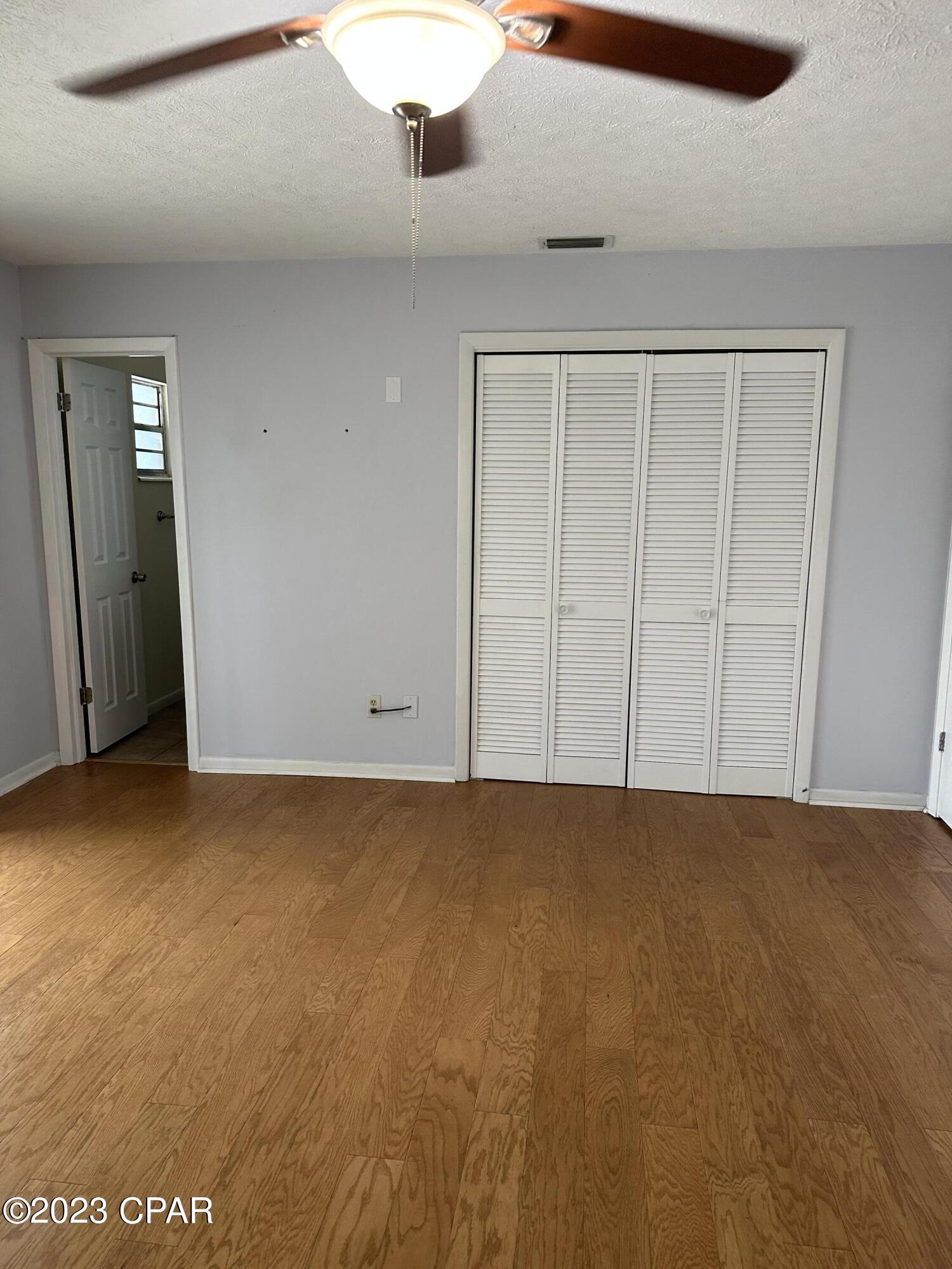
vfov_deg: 71.6
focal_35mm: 24
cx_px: 476
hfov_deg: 56.8
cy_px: 634
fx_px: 880
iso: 160
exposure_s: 1/60
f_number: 1.78
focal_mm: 6.86
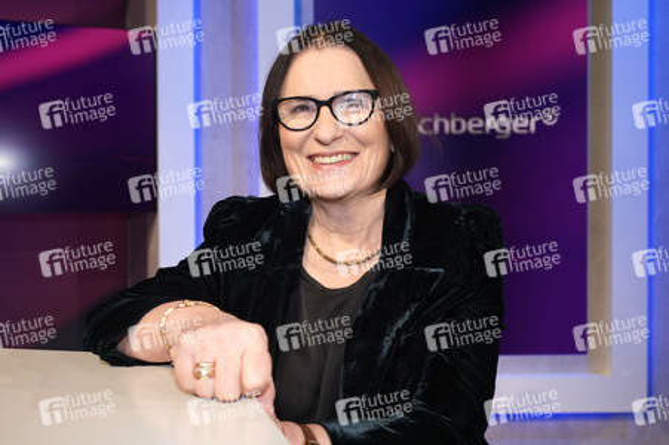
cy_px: 222
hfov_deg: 58.8
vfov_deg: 41.1
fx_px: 594
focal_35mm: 32
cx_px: 334
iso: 2000
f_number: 5
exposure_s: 1/160
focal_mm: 32
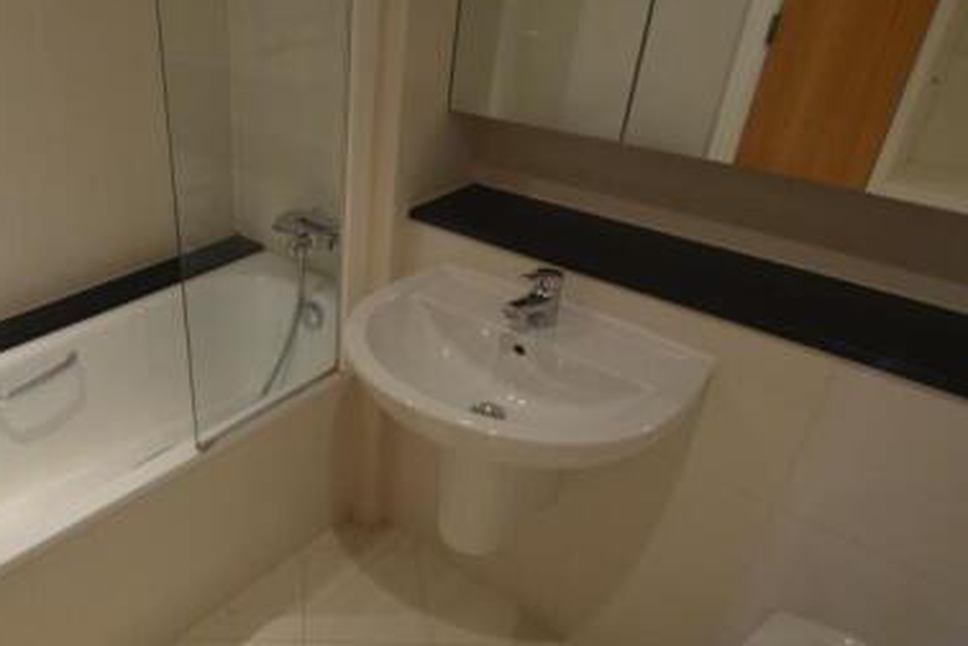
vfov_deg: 49.5
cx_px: 251
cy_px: 302
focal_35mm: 26
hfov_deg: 65.5
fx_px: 699
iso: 640
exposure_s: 1/60
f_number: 3.5
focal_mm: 10
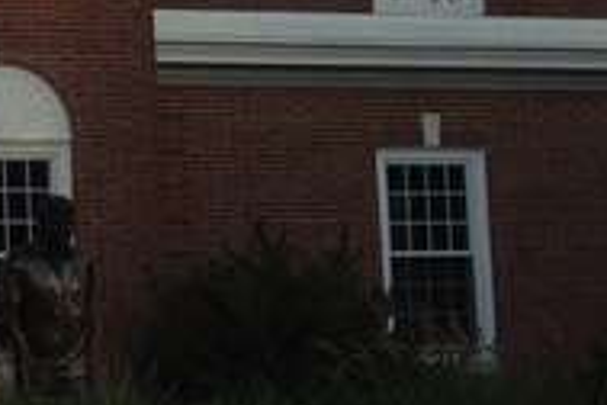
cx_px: -562
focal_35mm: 154
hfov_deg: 12.0
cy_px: 58
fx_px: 2596
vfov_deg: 8.9
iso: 64
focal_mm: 4.28
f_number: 2.4
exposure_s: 1/397
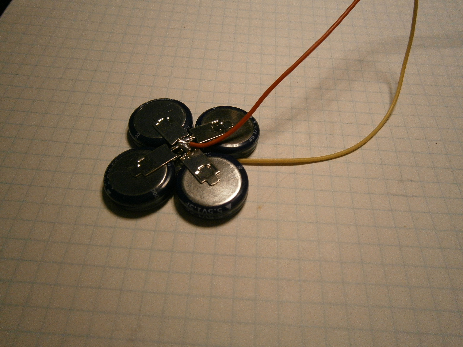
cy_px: 174
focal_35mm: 26
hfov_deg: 67.3
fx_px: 348
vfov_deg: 53.1
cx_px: 232
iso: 250
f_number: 2.8
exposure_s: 1/250
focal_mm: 4.7
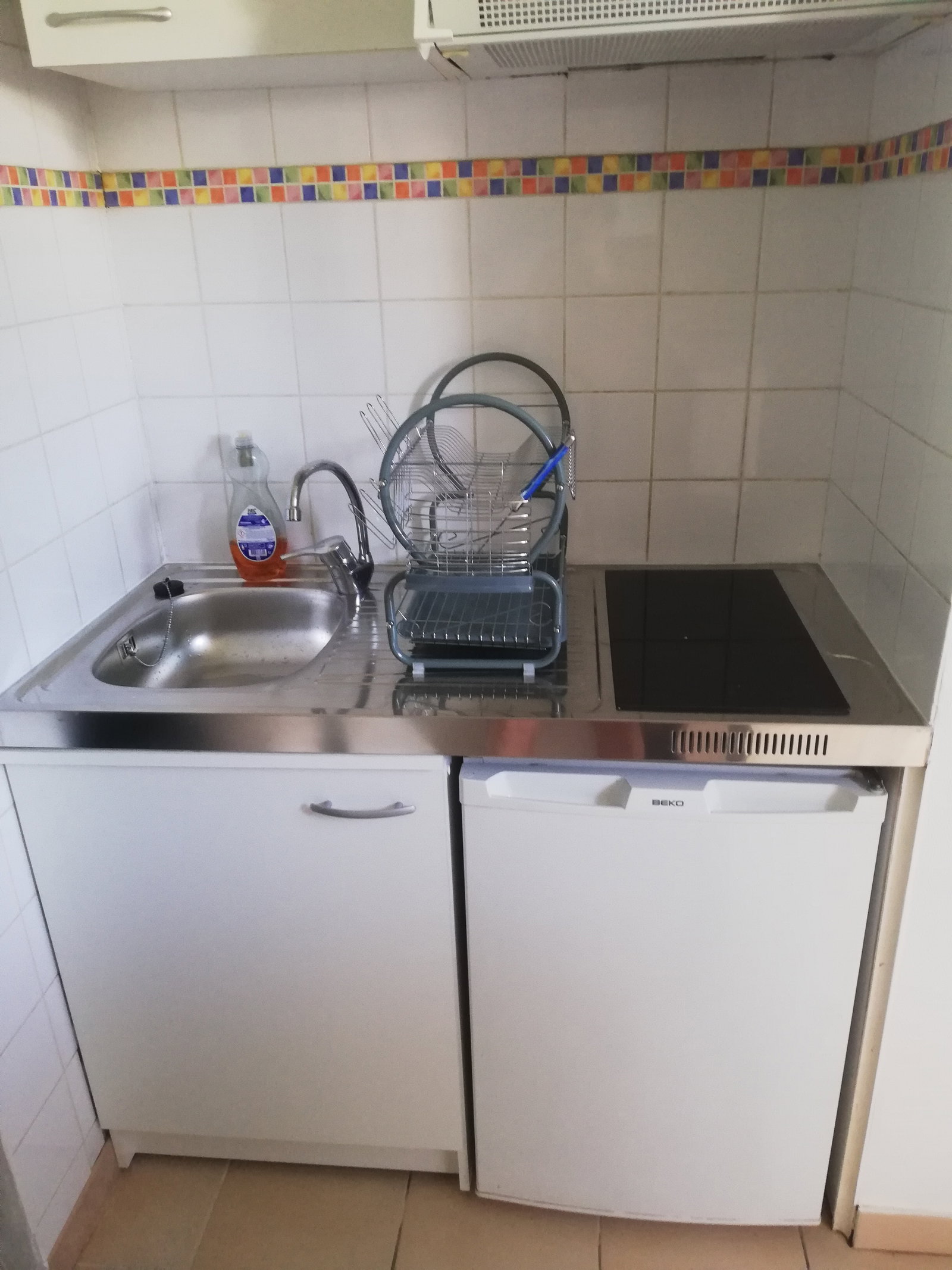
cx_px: 476
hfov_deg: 53.1
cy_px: 635
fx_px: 953
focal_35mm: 26
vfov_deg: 67.3
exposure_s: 1/25
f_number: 2.2
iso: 320
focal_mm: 3.81
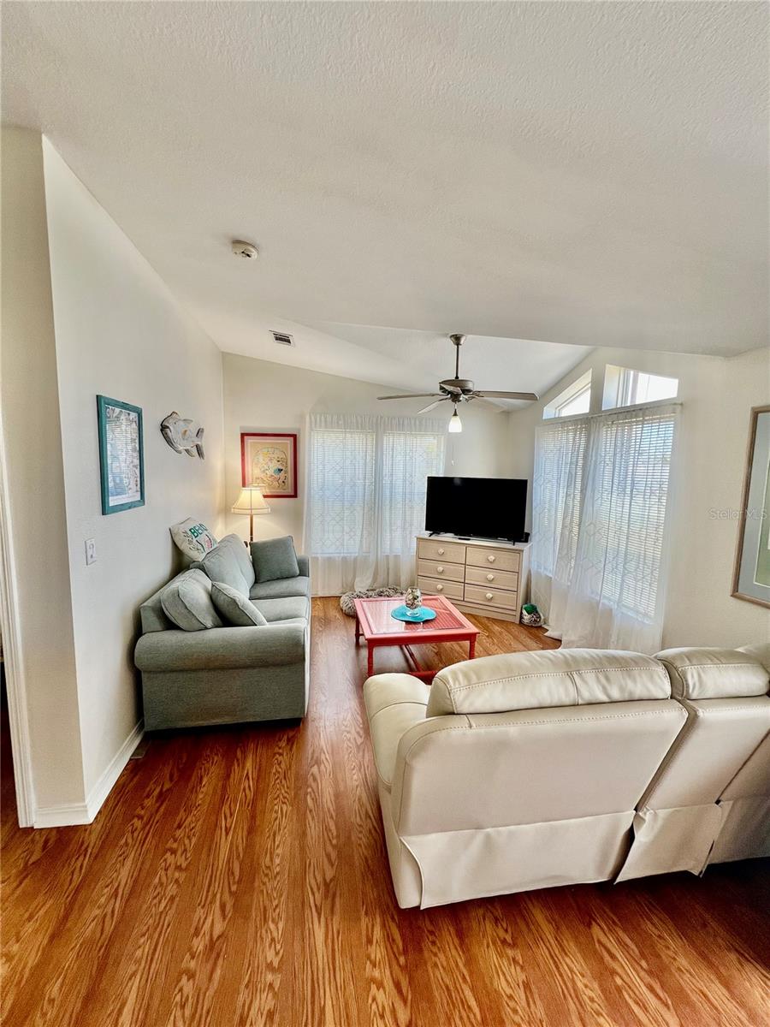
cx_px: 385
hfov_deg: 89.9
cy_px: 514
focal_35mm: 13
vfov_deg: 106.2
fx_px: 386
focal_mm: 1.57
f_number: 1.8
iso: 50
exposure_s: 1/120
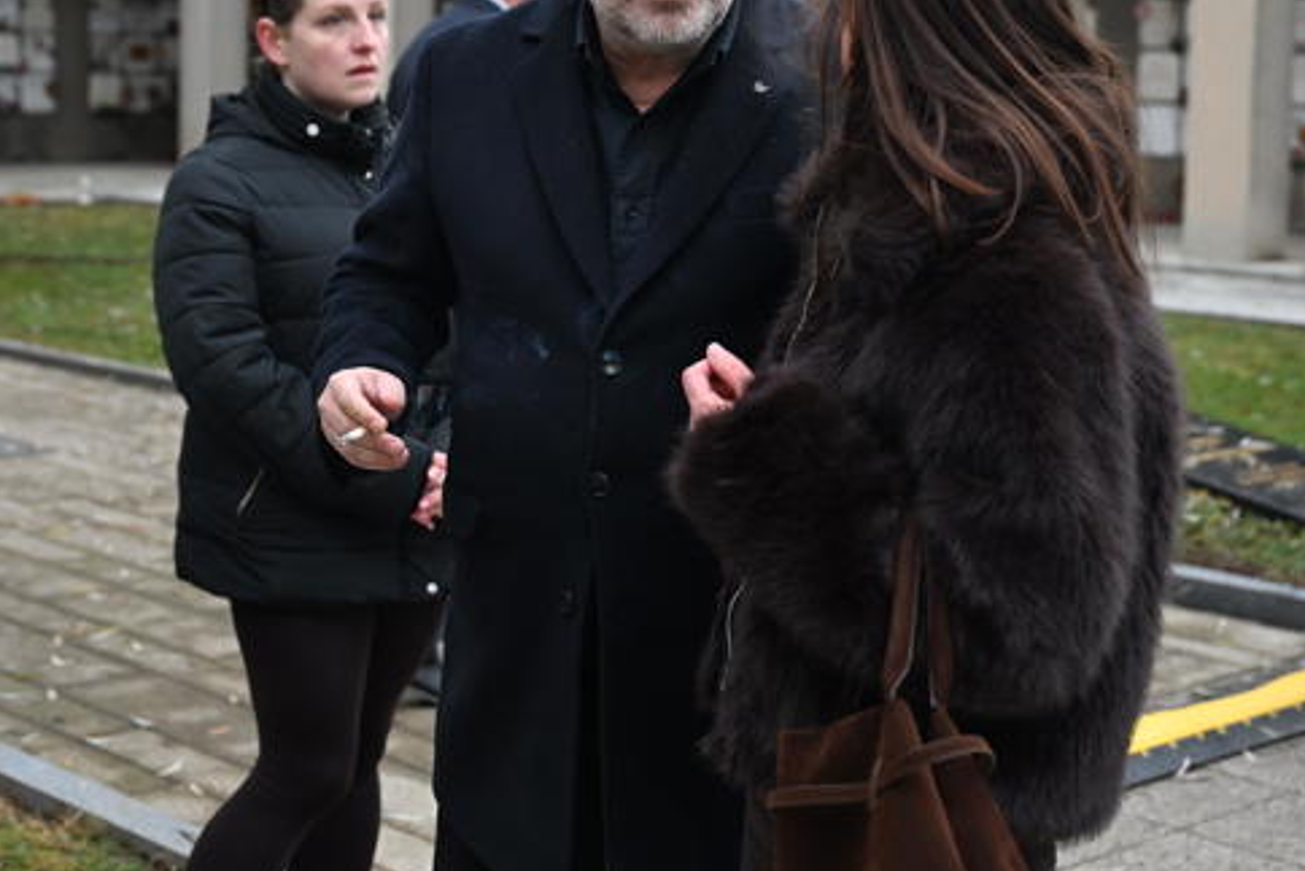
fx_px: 2429
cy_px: 297
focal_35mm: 67
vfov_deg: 20.3
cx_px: 585
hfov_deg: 30.0
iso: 1250
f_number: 4
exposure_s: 1/500
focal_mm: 47
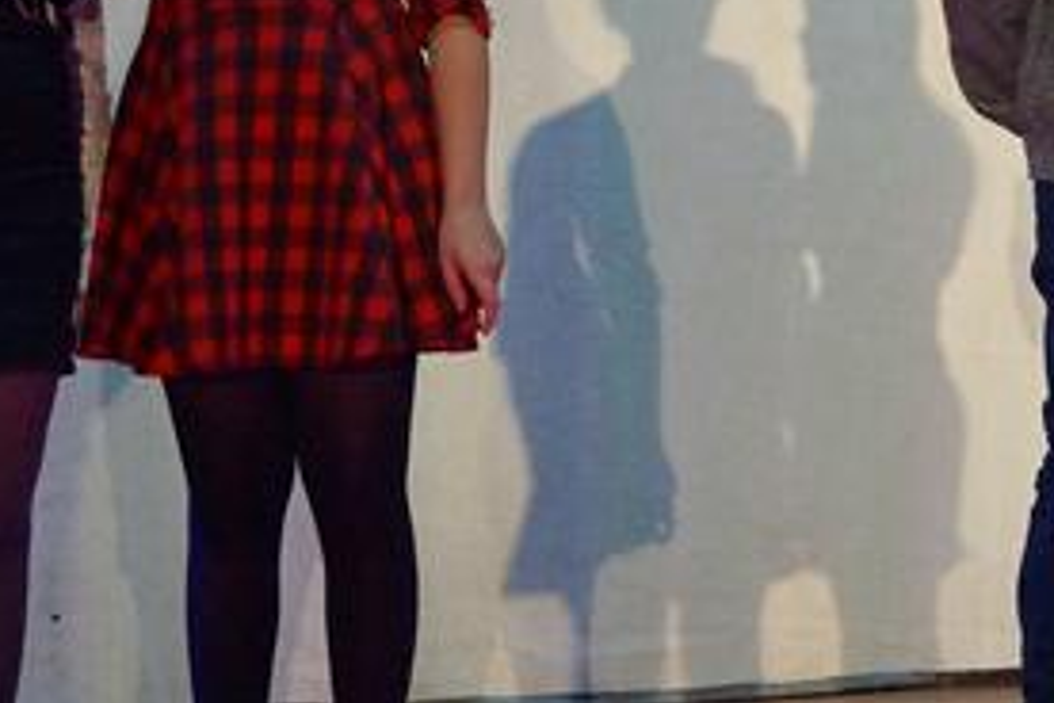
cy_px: 128
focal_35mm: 114
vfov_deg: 12.0
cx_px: 928
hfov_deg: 17.7
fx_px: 3337
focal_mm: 30
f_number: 4.5
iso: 2000
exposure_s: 1/160
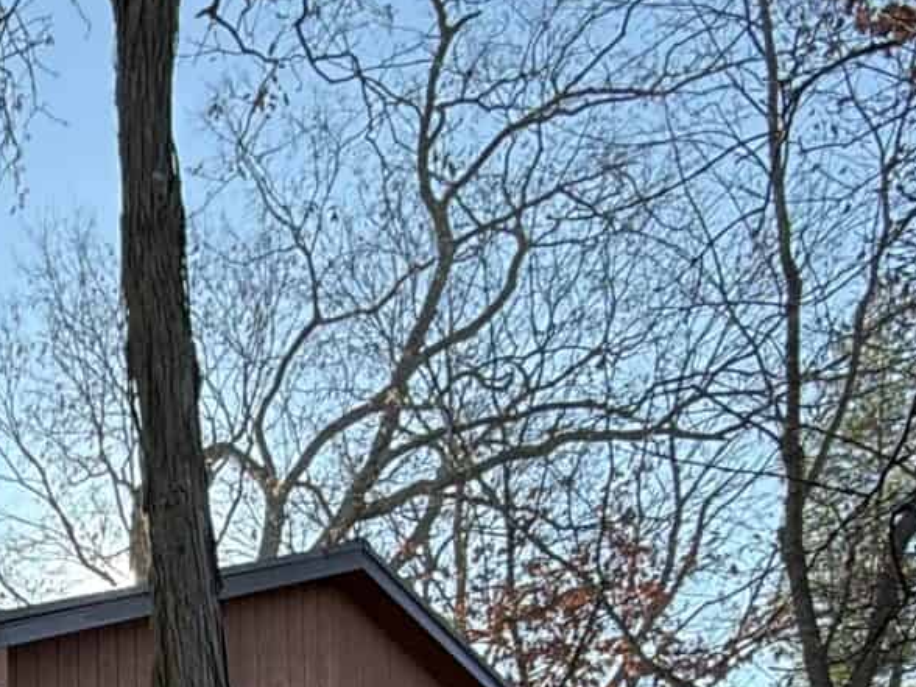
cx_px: -220
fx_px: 1614
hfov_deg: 27.4
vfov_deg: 20.1
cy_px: 1078
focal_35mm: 61
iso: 64
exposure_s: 1/340
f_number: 2.2
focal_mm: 2.22
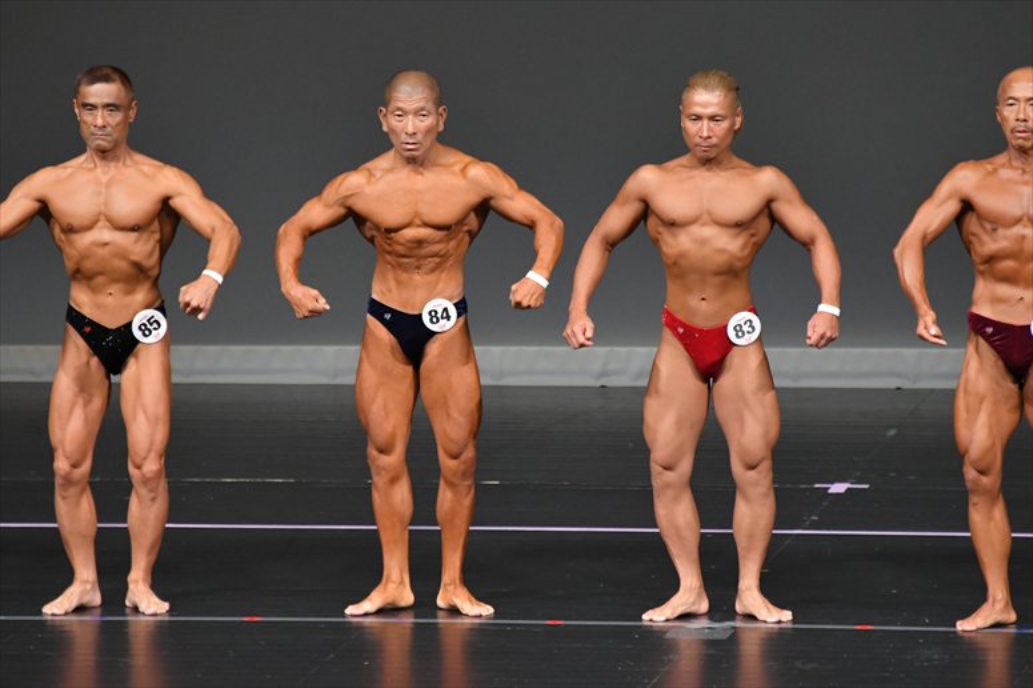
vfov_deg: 3.7
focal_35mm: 375
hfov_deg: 5.5
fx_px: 10755
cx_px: 516
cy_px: 344
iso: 4000
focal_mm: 250
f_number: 5.6
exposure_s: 1/400
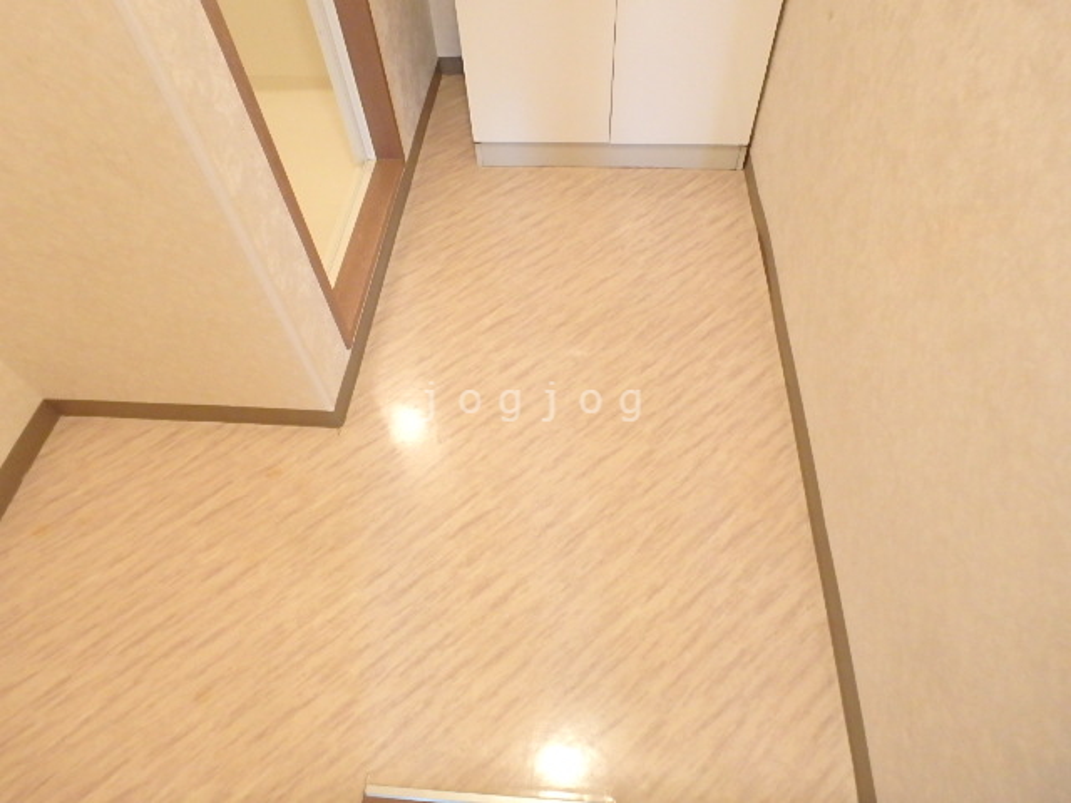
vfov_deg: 63.4
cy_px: 402
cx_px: 536
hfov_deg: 79.0
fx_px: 650
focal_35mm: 21
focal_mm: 3.7
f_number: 3.5
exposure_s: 1/30
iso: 800
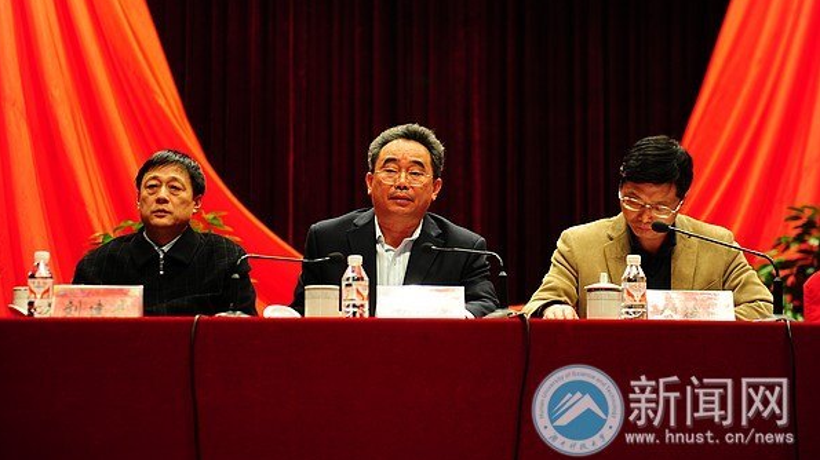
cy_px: 201
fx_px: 1608
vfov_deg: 16.3
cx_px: 409
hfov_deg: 28.6
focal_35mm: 74
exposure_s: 1/25
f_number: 2.8
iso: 280
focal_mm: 70
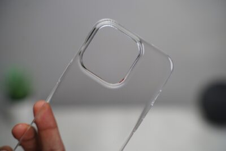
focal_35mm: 67
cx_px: 113
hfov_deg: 30.1
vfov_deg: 20.3
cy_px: 76
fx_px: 421
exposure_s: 1/90
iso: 400
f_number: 4
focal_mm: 67
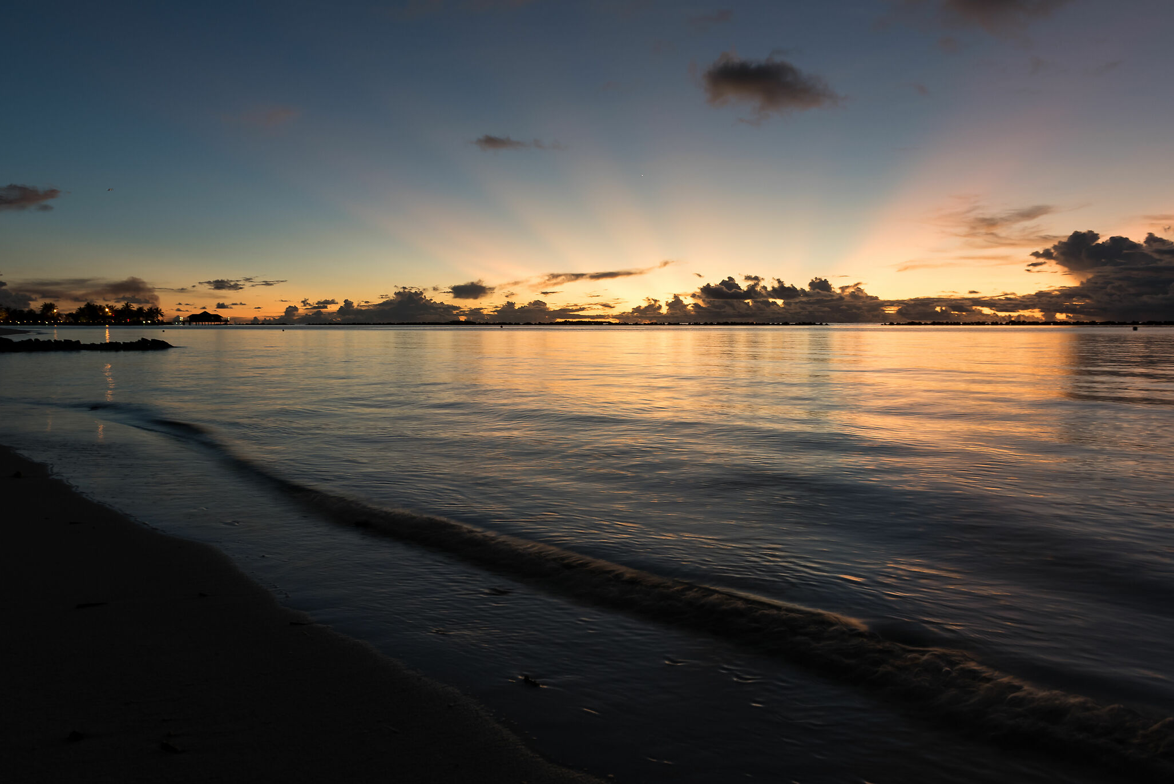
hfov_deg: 65.4
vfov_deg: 46.4
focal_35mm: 28
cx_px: 539
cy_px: 352
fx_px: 913
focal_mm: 24
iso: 200
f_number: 6.3
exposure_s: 1/5
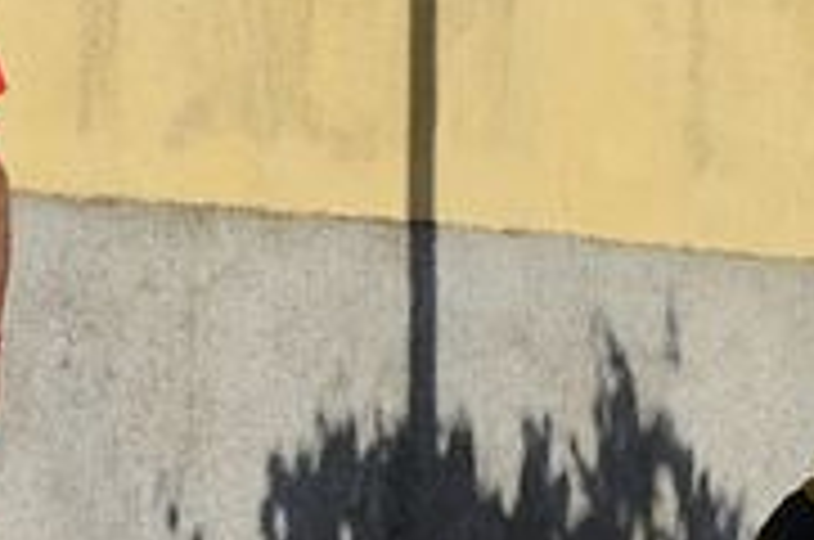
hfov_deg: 2.3
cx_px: 261
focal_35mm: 880
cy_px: 785
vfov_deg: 1.6
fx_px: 19870
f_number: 14
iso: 400
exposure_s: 1/320
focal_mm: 125
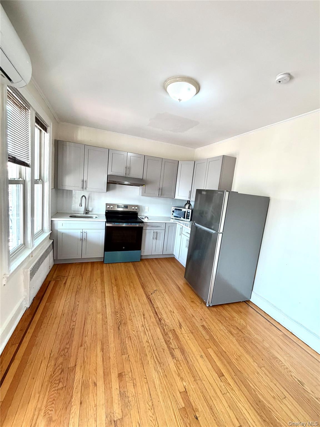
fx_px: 173
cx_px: 160
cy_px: 214
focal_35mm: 14
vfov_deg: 102.1
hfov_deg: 85.7
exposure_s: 1/60
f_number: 2.2
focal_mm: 2.22
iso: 200
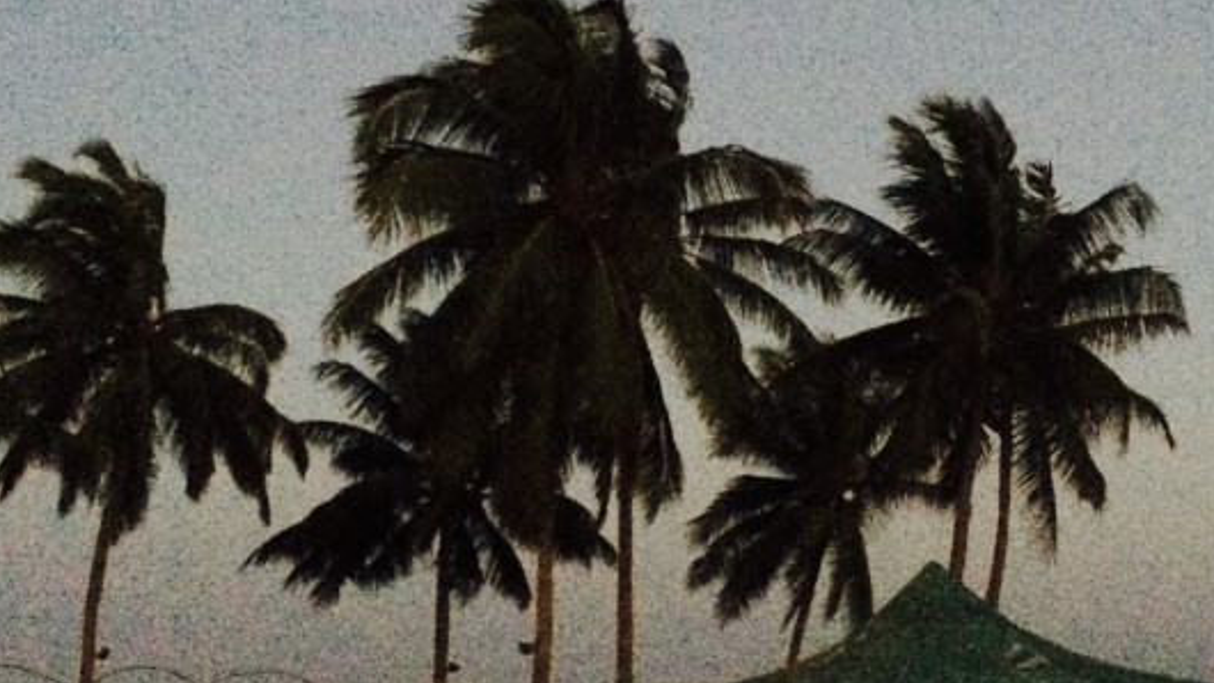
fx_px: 1963
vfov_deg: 19.7
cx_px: 724
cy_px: 399
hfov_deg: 34.3
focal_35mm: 61
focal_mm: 4.15
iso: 1000
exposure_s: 1/15
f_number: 2.2
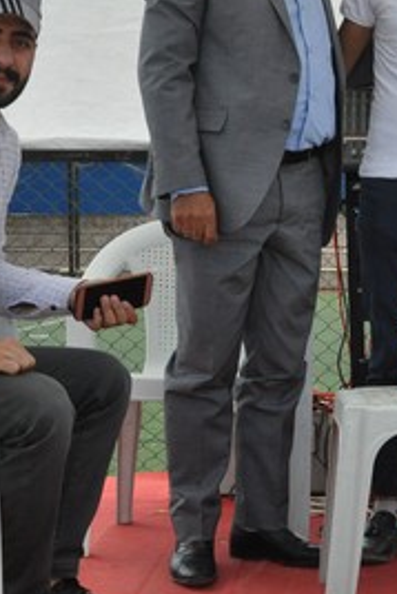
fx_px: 1553
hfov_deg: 14.2
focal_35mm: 94
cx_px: 457
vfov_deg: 21.7
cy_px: 278
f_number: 13
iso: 1250
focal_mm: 24
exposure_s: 1/640
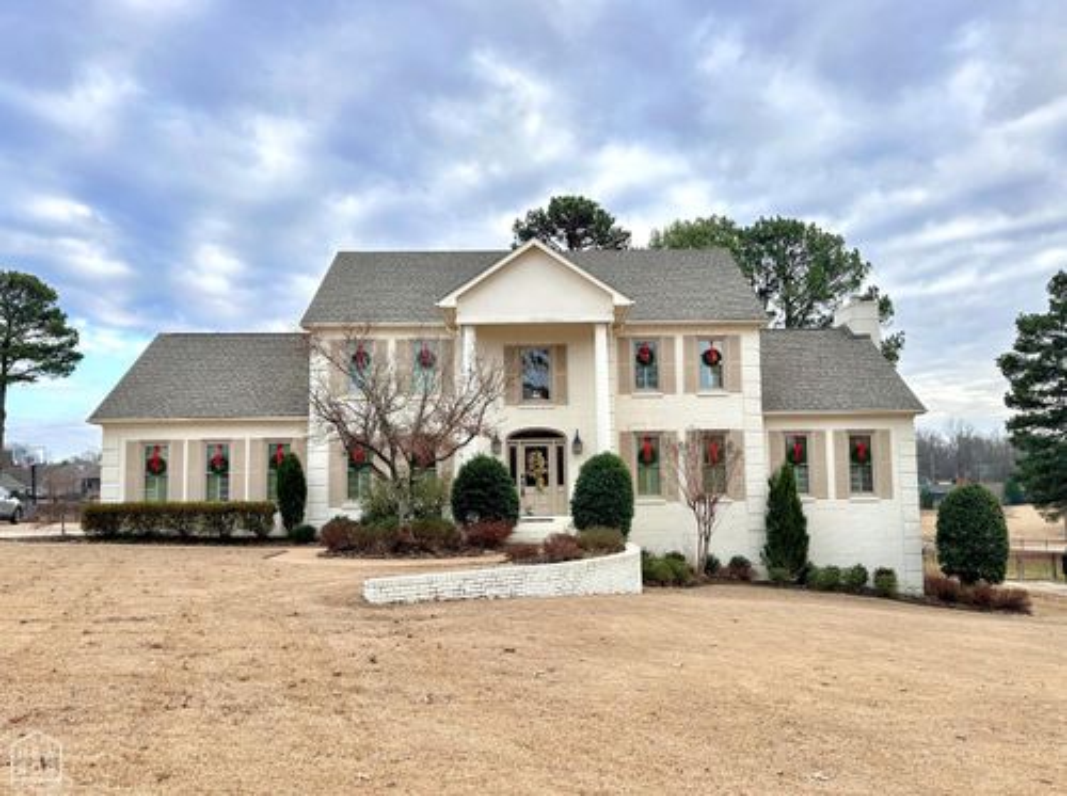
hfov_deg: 61.8
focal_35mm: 29
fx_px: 892
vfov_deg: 48.1
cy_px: 398
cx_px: 534
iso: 80
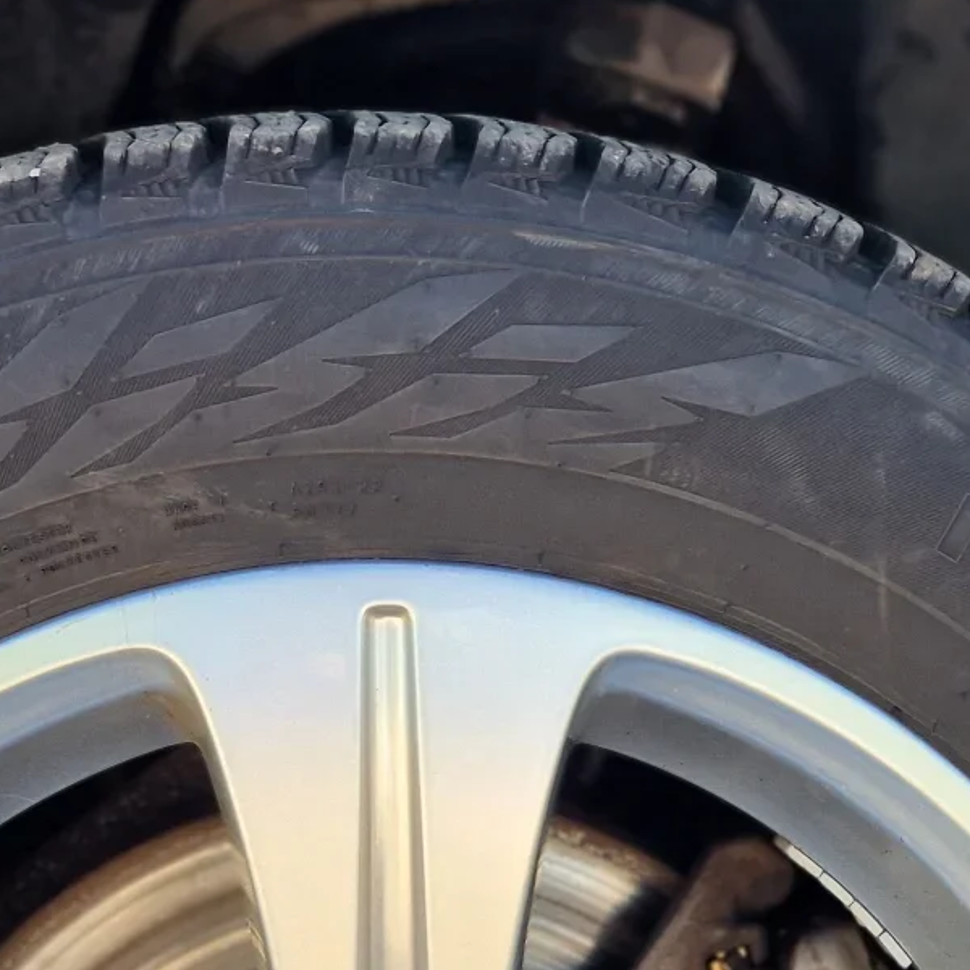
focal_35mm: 65
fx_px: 2061
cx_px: 524
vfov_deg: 24.2
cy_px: 1153
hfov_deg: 26.5
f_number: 1.8
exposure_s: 1/178
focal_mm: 6.4
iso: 50
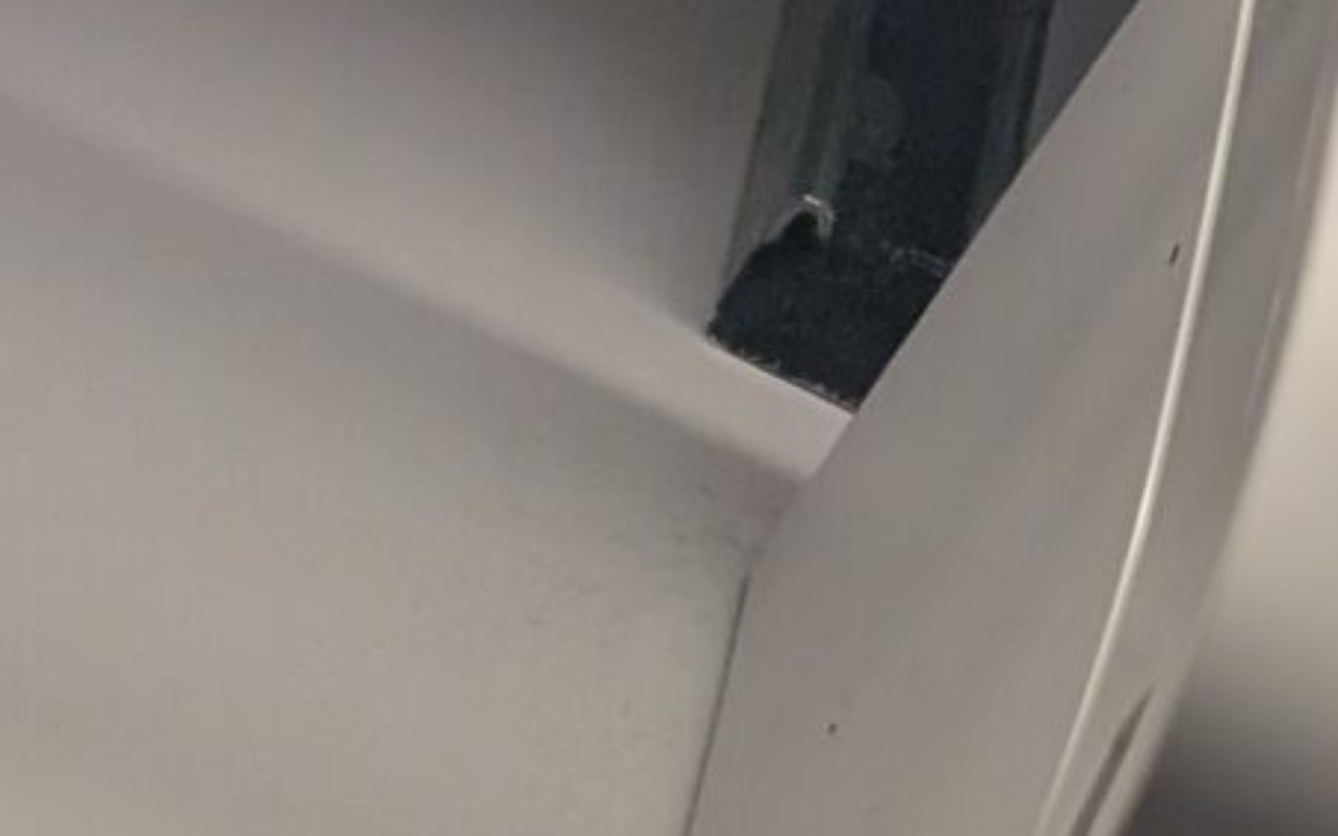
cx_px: 2965
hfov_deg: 12.2
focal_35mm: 144
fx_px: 5250
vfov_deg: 8.3
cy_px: 2083
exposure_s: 1/259
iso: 22
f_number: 1.68
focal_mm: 6.9
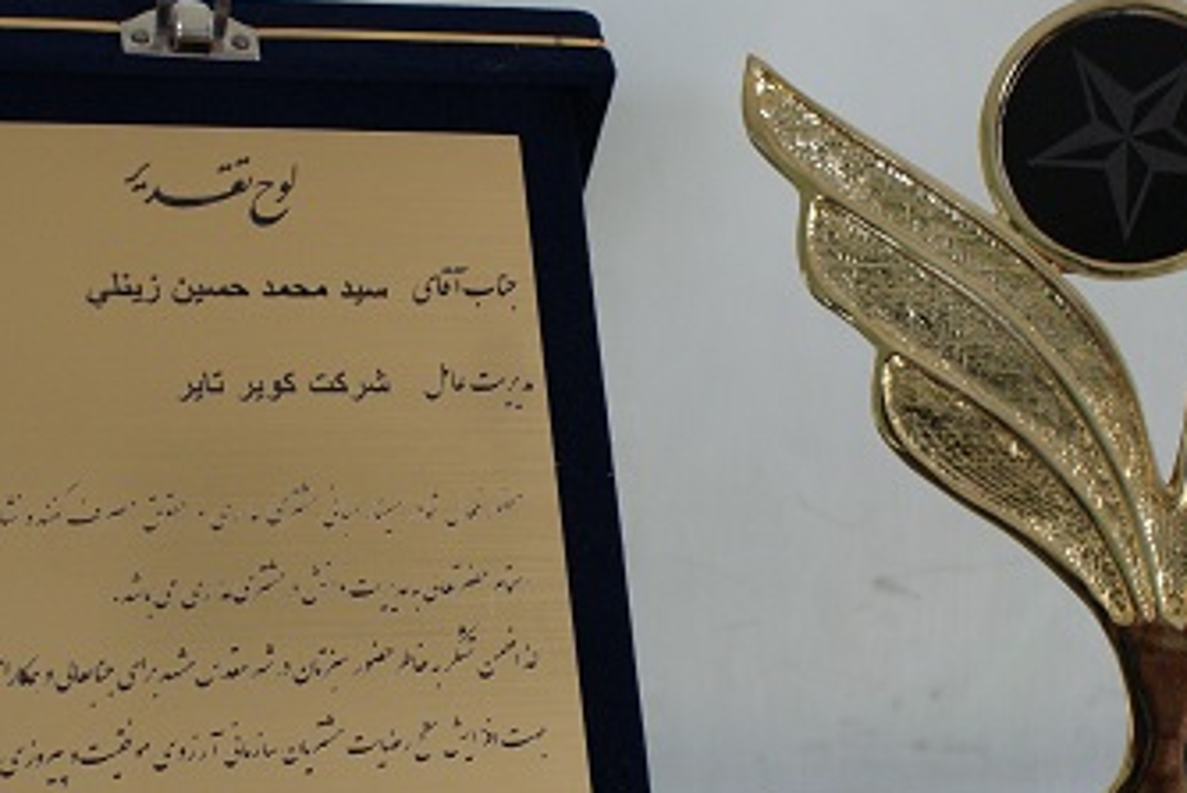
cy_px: 501
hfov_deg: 23.1
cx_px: 714
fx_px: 2903
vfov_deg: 15.5
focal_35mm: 88
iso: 400
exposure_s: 1/40
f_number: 4.5
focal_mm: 28
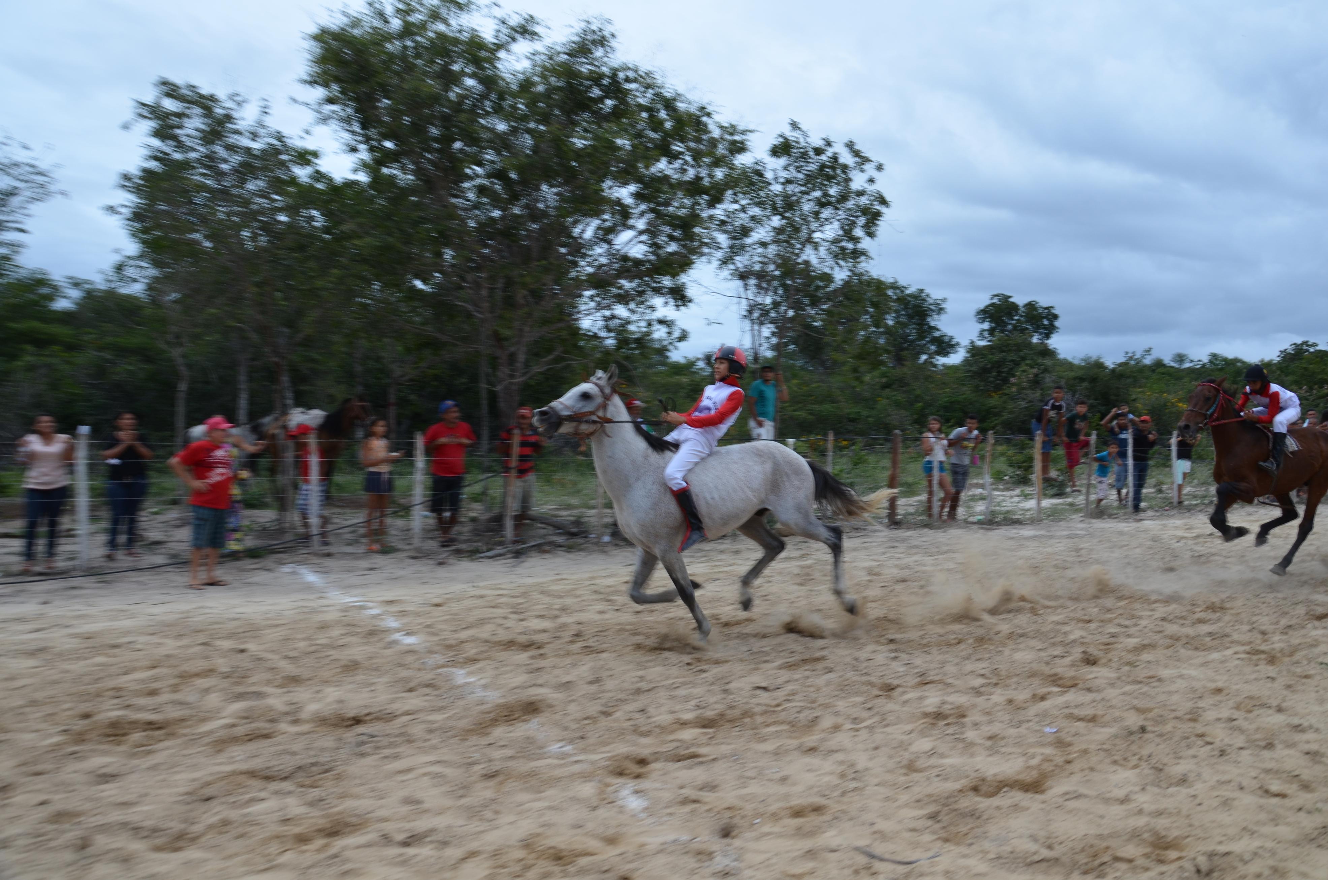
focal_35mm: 33
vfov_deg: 39.8
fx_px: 1215
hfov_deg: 57.3
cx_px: 664
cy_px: 440
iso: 200
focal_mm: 22
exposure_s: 1/160
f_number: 6.3
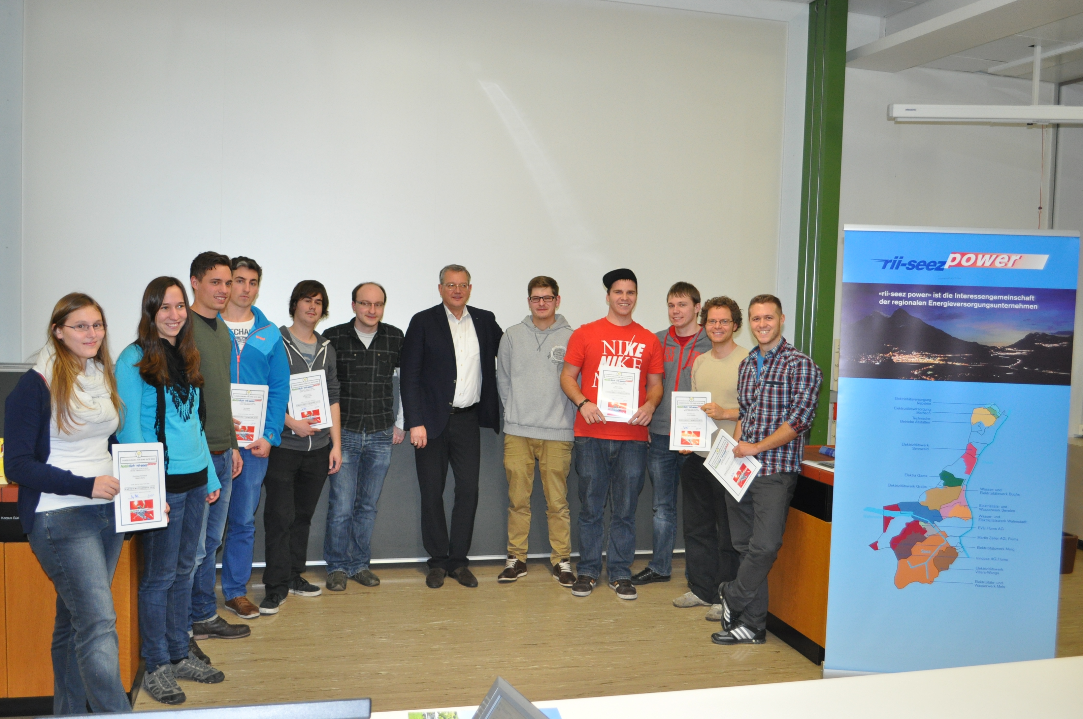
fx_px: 992
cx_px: 542
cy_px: 360
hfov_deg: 57.3
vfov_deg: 39.9
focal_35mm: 33
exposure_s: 1/60
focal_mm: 22
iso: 800
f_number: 4
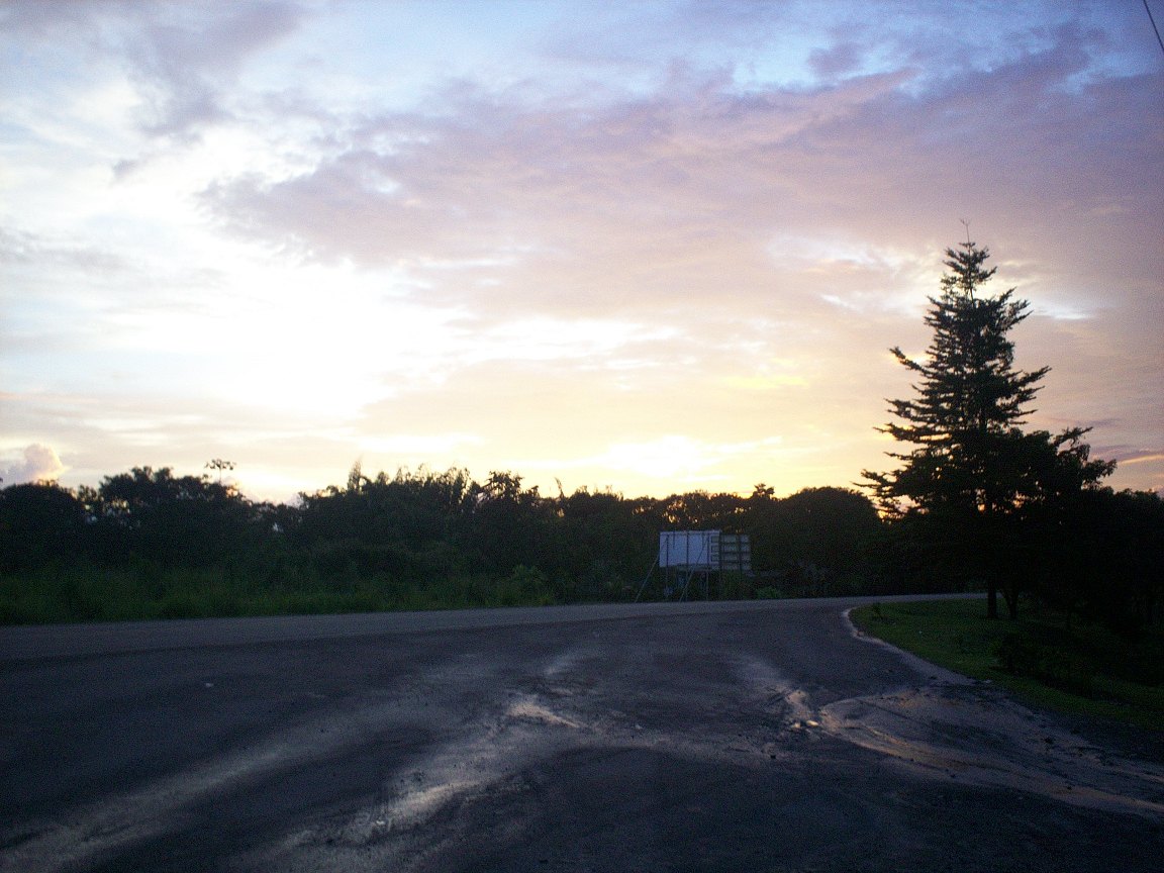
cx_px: 582
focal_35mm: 36
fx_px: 1211
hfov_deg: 51.4
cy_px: 436
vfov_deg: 39.7
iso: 140
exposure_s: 1/55.9
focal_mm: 6
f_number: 4.5
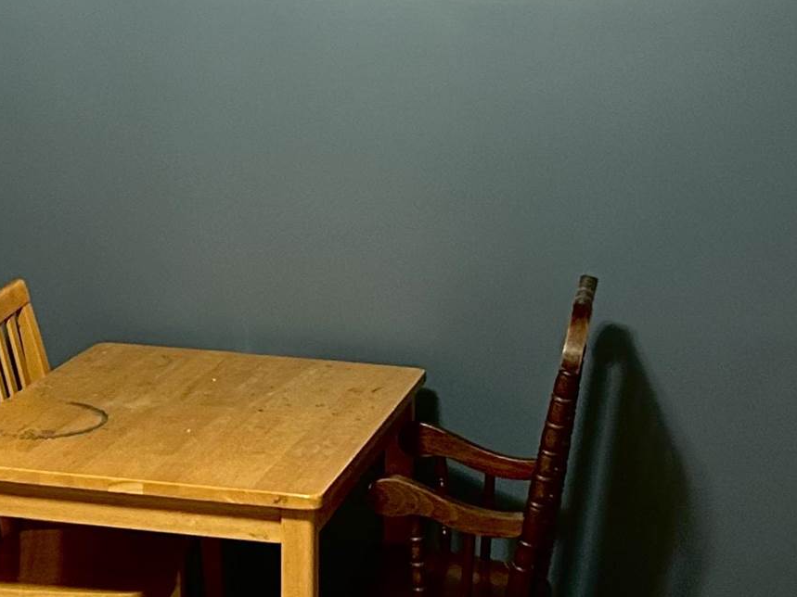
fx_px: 2141
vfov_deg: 15.5
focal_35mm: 93
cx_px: 197
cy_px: -54
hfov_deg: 20.9
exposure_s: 1/40
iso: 400
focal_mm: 5.7
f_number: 1.5
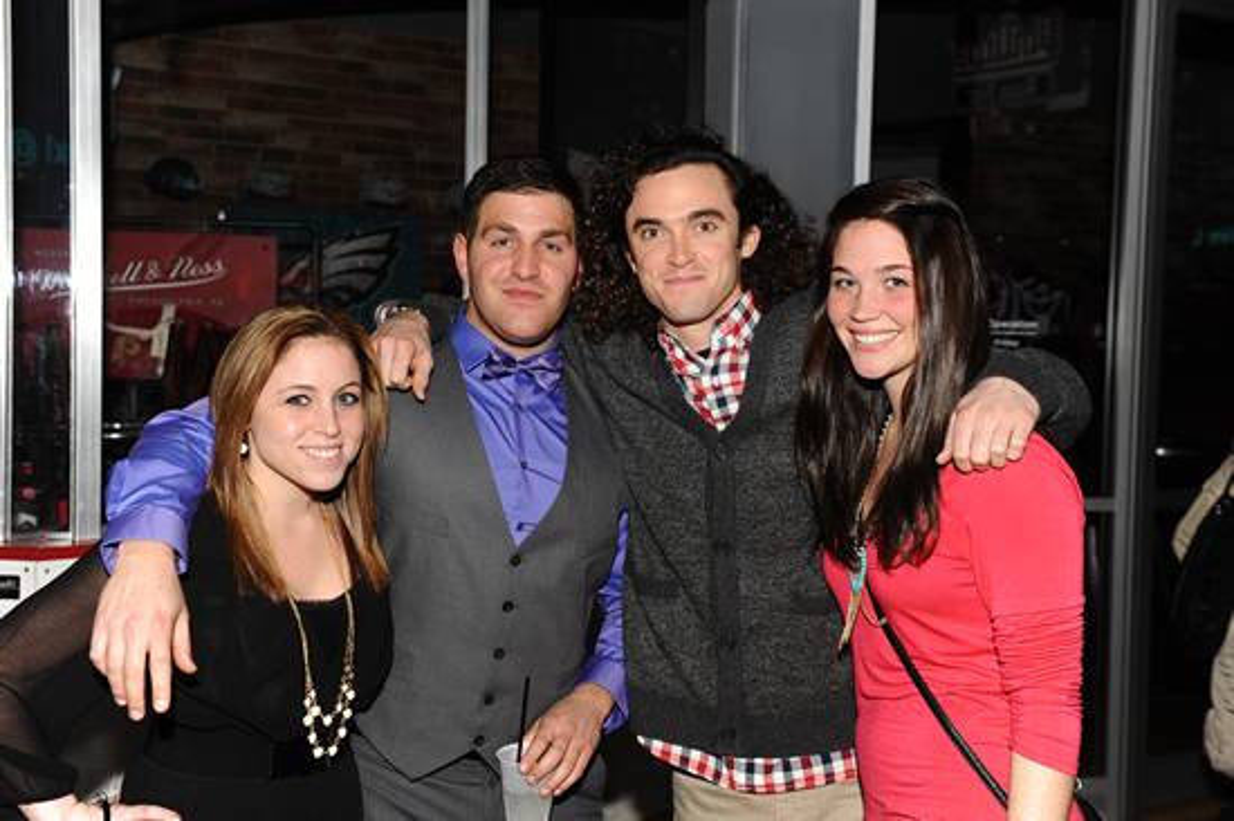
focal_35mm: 44
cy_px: 410
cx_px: 617
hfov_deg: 44.5
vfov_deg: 30.5
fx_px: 1507
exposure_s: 1/250
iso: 1100
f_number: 4.8
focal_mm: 44
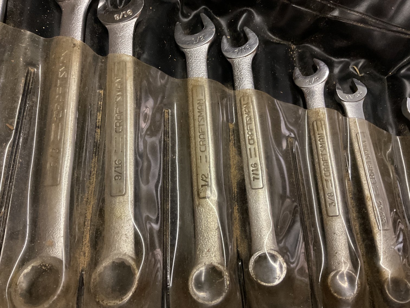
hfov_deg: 61.7
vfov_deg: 48.2
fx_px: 344
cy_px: 154
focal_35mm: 29
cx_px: 205
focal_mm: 3
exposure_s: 1/30
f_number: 1.8
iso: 320
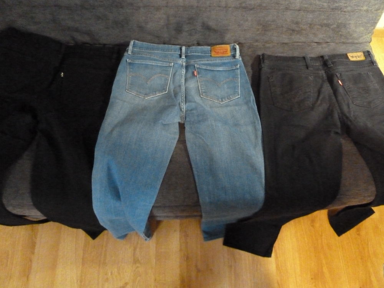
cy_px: 144
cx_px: 192
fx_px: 277
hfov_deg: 69.4
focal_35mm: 25
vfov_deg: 54.9
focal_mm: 4.1
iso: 1600
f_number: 3.3
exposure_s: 1/15
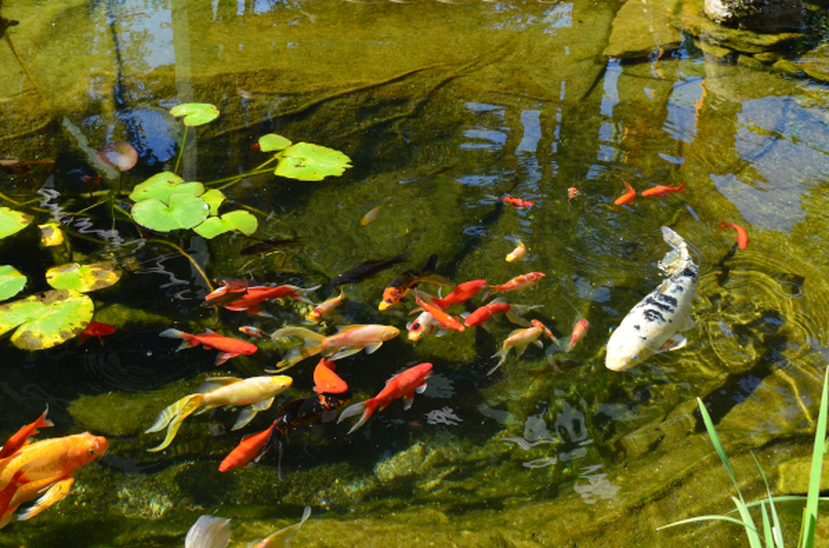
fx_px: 1172
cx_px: 414
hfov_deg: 39.0
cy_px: 274
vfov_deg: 26.3
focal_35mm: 51
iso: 400
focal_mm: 34
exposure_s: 1/200
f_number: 10
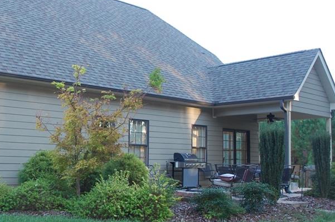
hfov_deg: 42.1
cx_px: 107
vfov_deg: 29.2
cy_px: 111
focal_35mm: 46
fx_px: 427
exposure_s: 1/160
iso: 400
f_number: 3.5
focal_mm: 18
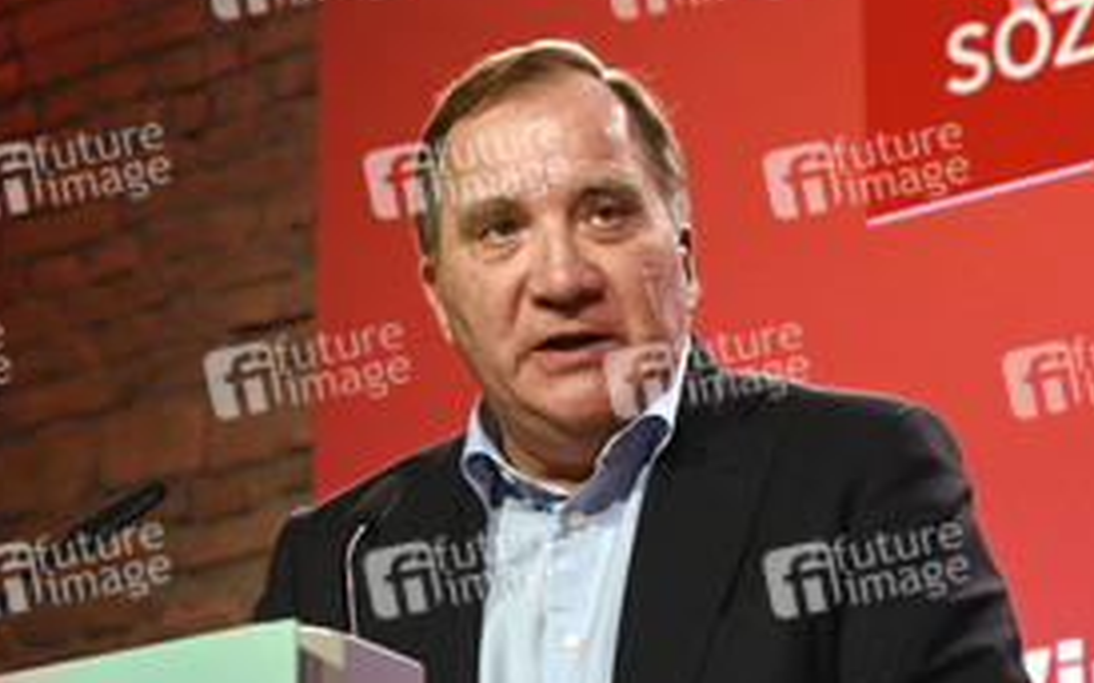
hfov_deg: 16.8
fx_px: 3696
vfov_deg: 10.5
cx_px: 361
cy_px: 471
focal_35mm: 124
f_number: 5.6
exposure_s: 1/160
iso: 4000
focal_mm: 74
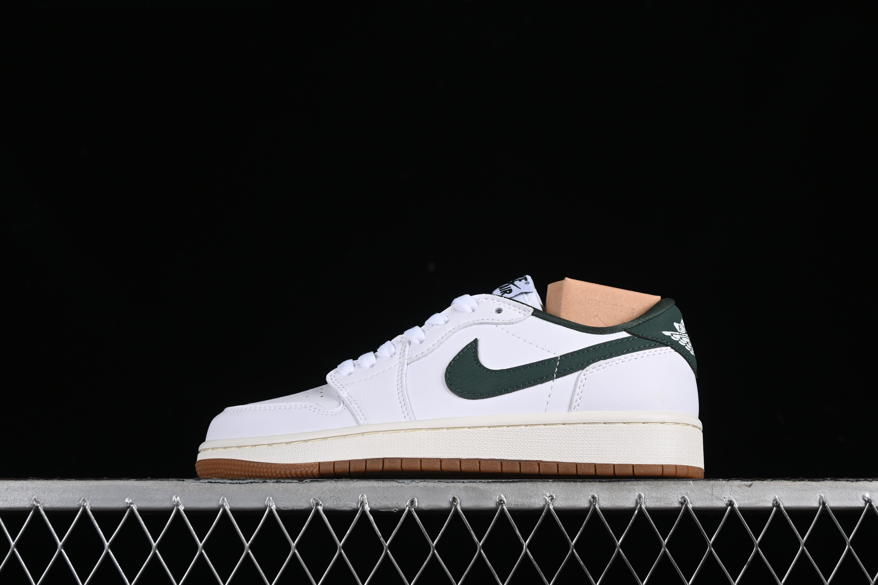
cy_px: 292
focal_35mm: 70
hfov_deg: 28.6
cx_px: 439
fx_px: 1719
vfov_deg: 19.3
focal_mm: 47
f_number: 7.1
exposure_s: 1/160
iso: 125
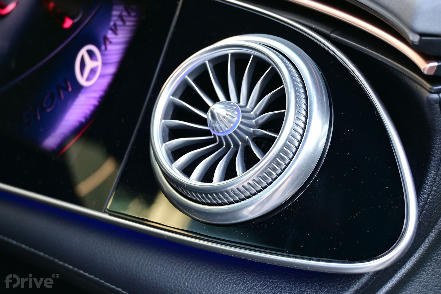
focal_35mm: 46
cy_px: 147
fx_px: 560
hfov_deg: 43.0
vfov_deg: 29.4
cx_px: 220
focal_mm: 30.5
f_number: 4.8
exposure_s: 1/60
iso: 250
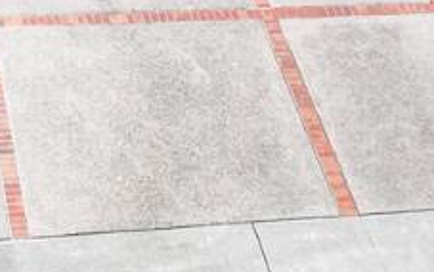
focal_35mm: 168
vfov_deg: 6.7
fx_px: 1988
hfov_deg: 11.8
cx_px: -262
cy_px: -678
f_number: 2.8
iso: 410
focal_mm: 12.3
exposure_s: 1/1250
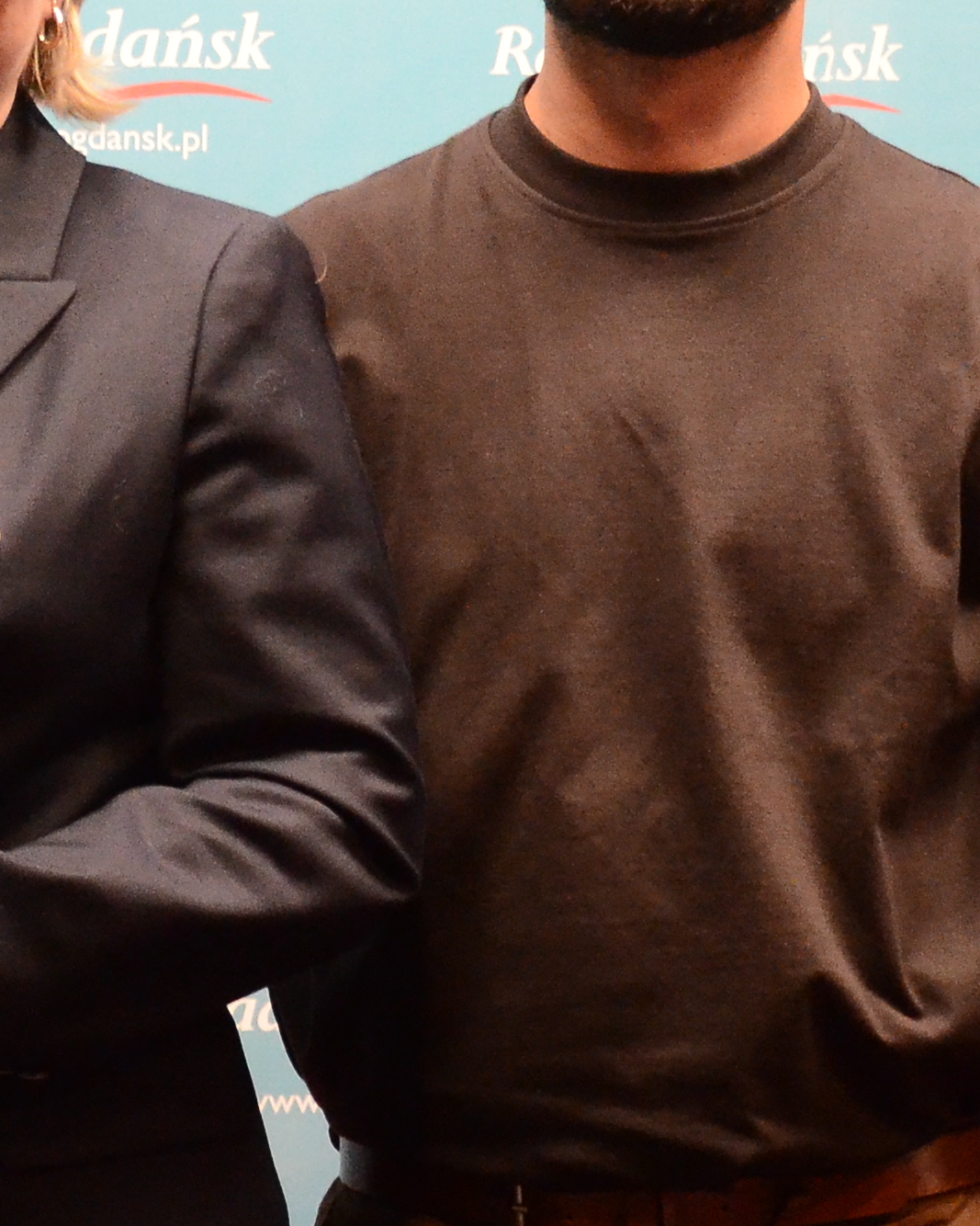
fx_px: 4704
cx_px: 225
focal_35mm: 130
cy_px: 230
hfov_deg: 11.9
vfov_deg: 14.7
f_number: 4
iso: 3200
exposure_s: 1/100
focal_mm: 25
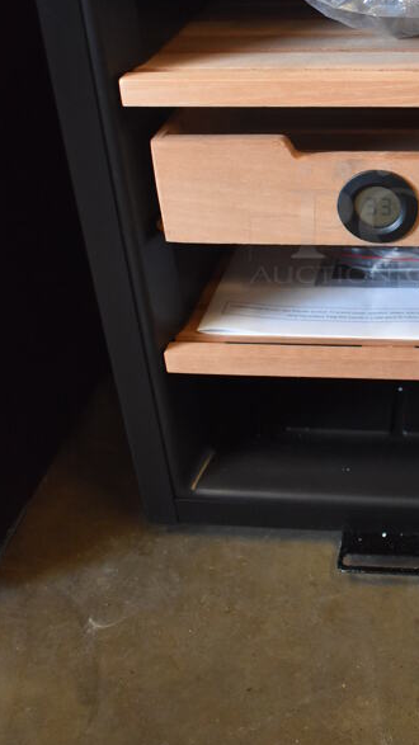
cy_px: 221
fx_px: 869
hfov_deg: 26.1
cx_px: 383
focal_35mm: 44
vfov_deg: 45.4
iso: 2000
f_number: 3.5
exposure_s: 1/125
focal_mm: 18
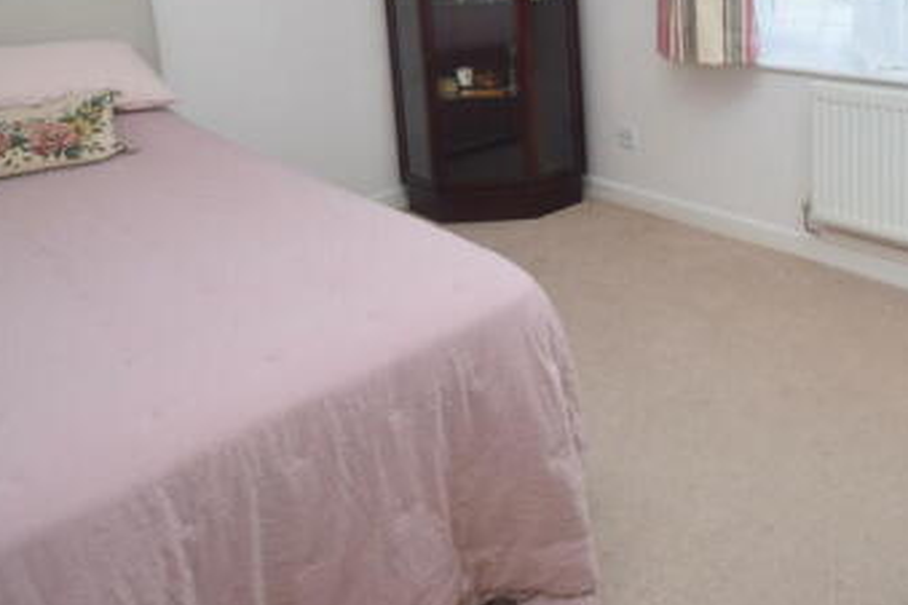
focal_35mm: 29
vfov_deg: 40.6
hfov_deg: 61.2
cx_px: 644
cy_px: 33
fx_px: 731
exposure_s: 1/125
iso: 400
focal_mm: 10
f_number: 5.6
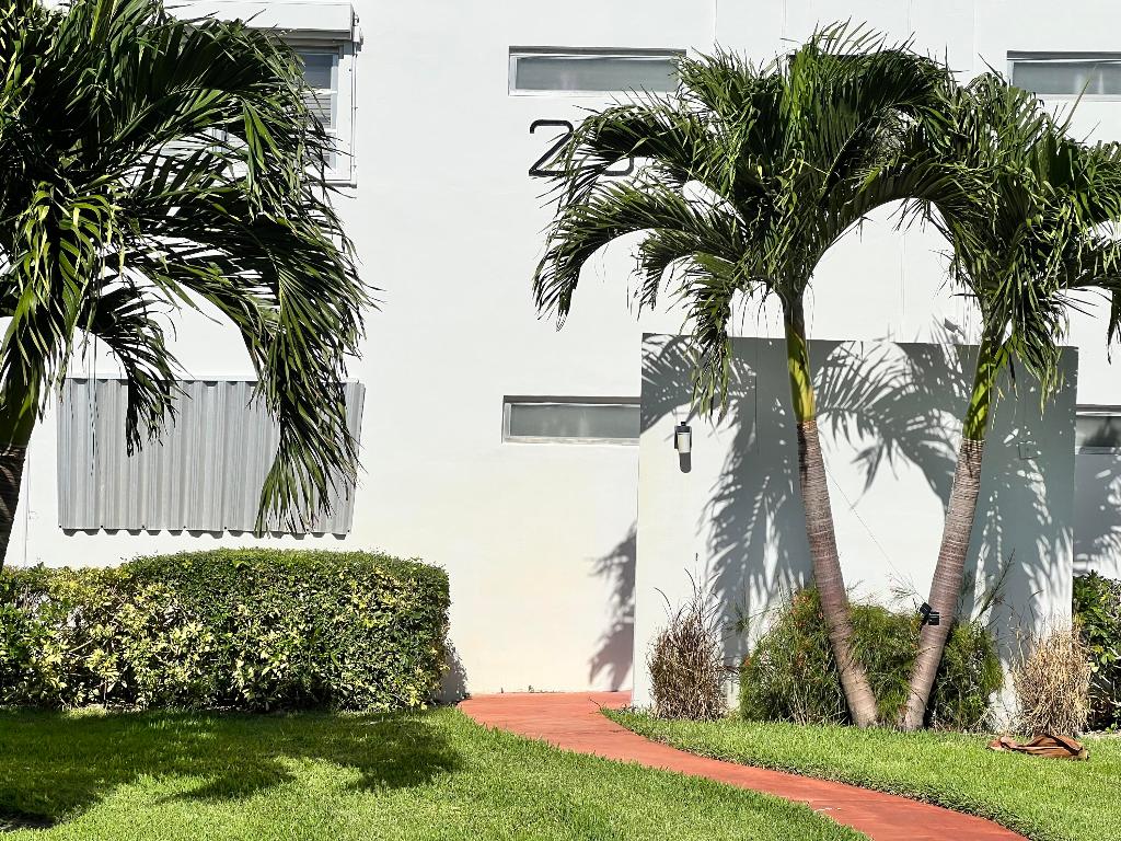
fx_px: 2494
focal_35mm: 77
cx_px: 560
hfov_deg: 25.3
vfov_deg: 19.1
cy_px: 420
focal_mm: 9
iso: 32
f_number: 2.8
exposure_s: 1/2370
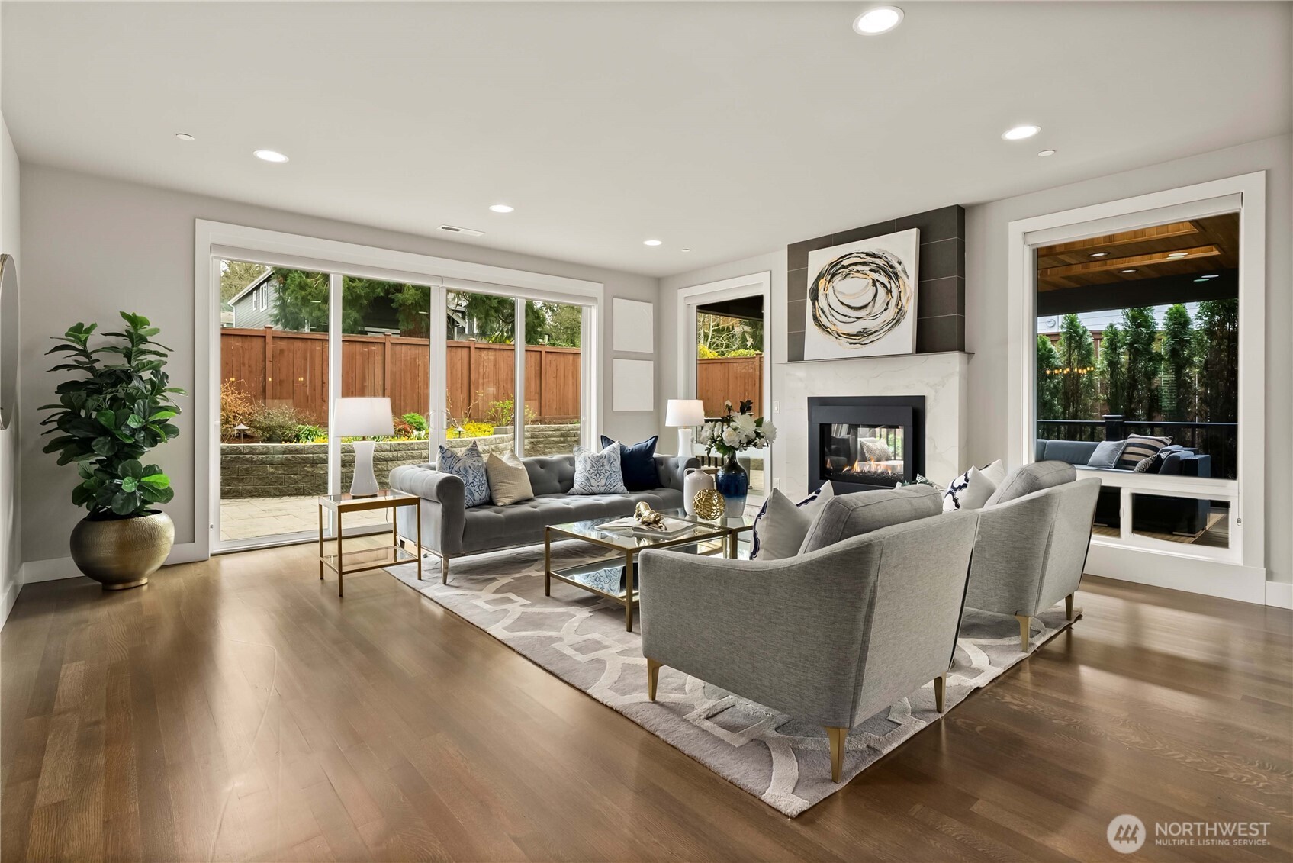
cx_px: 646
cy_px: 432
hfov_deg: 96.7
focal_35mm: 16
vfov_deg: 73.8
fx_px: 575
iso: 1000
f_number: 7.1
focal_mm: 16
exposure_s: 1/20
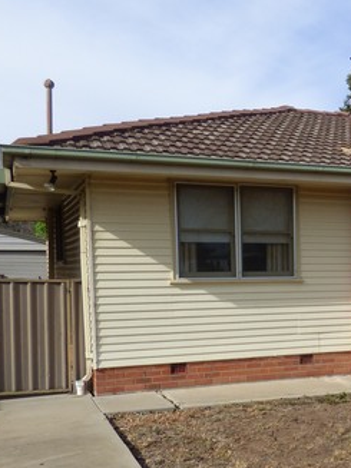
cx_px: 394
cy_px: 336
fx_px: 663
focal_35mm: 49
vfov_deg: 38.2
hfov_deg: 27.0
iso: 100
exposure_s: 1/1300
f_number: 2.8
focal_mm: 3.58
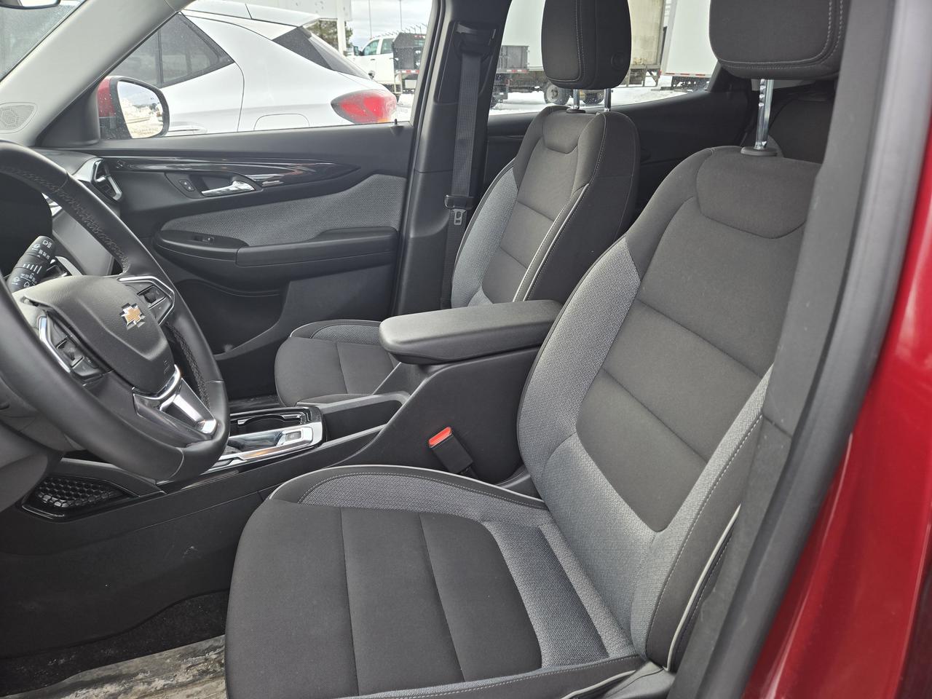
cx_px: 466
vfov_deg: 58.9
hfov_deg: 73.9
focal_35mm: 23
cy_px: 350
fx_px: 619
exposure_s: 1/181
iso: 25
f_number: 1.8
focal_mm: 5.4
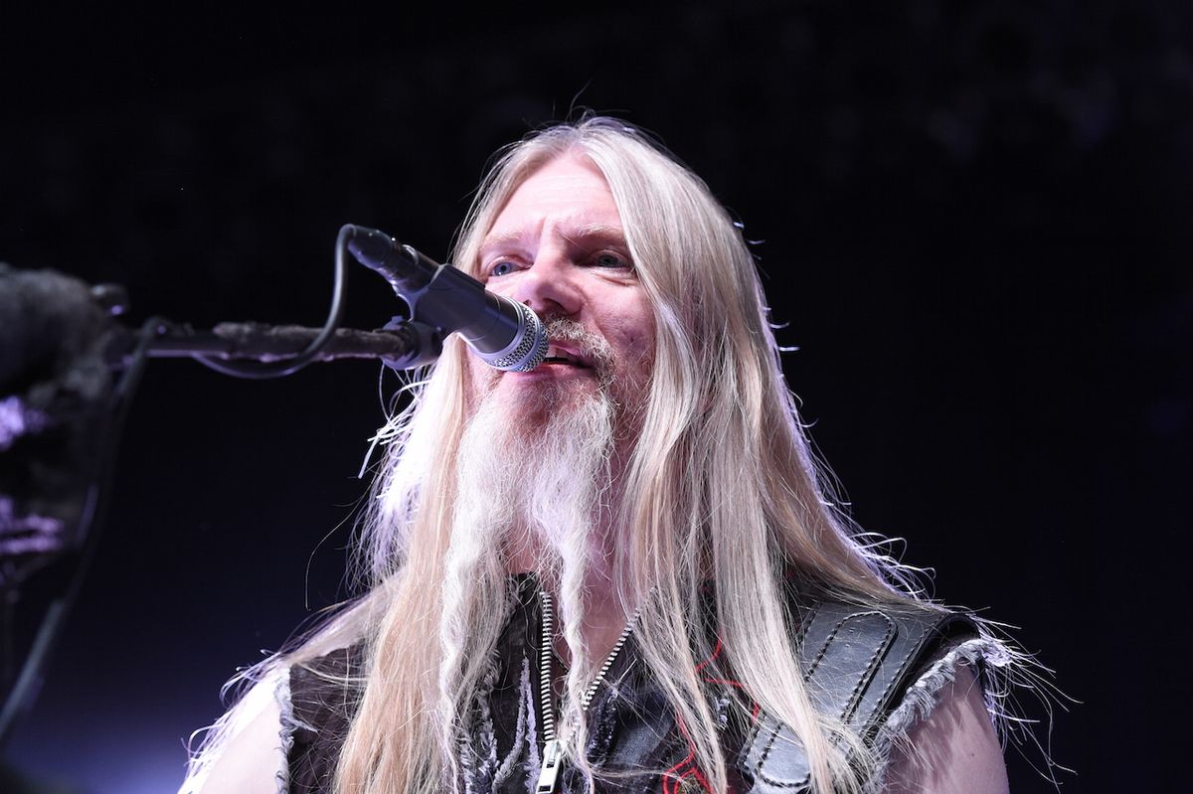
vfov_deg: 11.2
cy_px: 397
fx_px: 4041
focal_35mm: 122
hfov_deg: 16.8
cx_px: 596
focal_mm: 122
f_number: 6.3
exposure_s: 1/400
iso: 6400
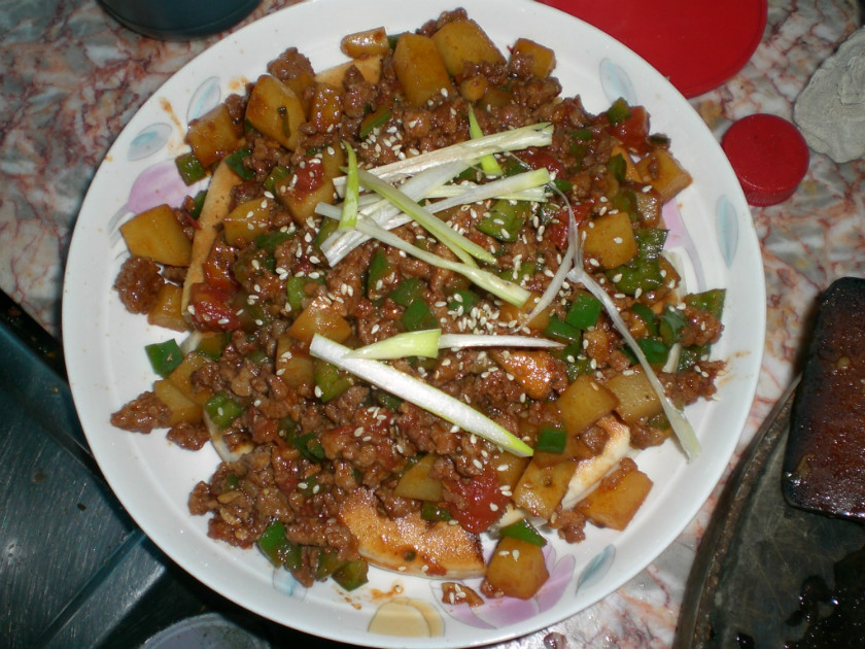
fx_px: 950
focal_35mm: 38
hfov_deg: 49.0
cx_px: 432
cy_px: 324
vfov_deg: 37.7
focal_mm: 6.3
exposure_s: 1/60
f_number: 3.1
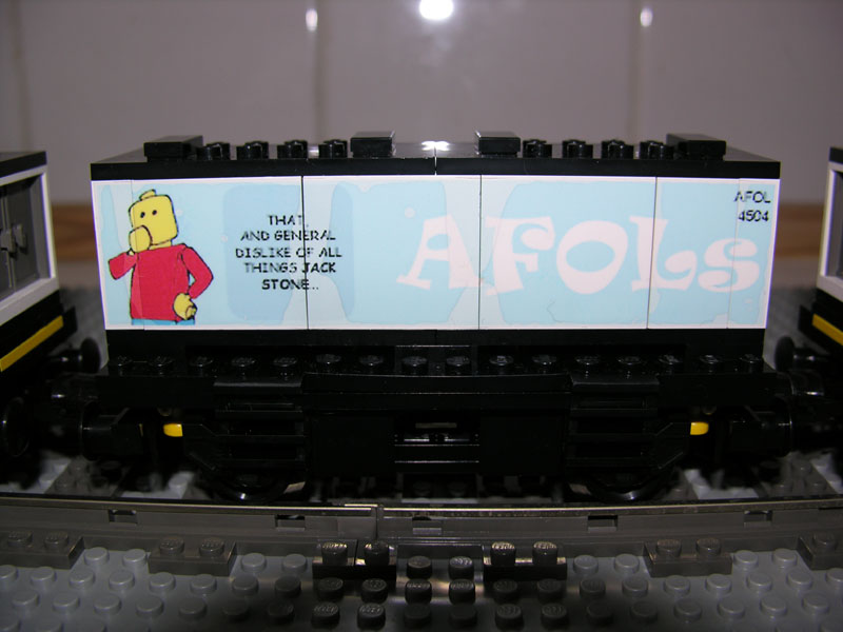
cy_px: 316
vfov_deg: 40.7
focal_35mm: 35
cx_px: 422
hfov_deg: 52.6
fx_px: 852
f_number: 2.8
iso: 50
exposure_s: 1/60.1
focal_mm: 8.9
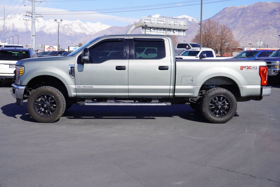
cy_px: 94
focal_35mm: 48
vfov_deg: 28.1
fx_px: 374
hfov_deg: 41.1
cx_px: 140
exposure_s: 1/125
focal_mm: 32
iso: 100
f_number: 11
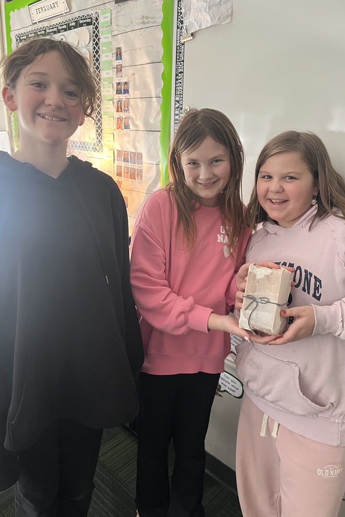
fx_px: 403
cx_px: 167
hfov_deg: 46.4
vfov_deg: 65.5
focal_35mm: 28
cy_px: 250
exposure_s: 1/60
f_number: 1.6
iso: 320
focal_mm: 5.1
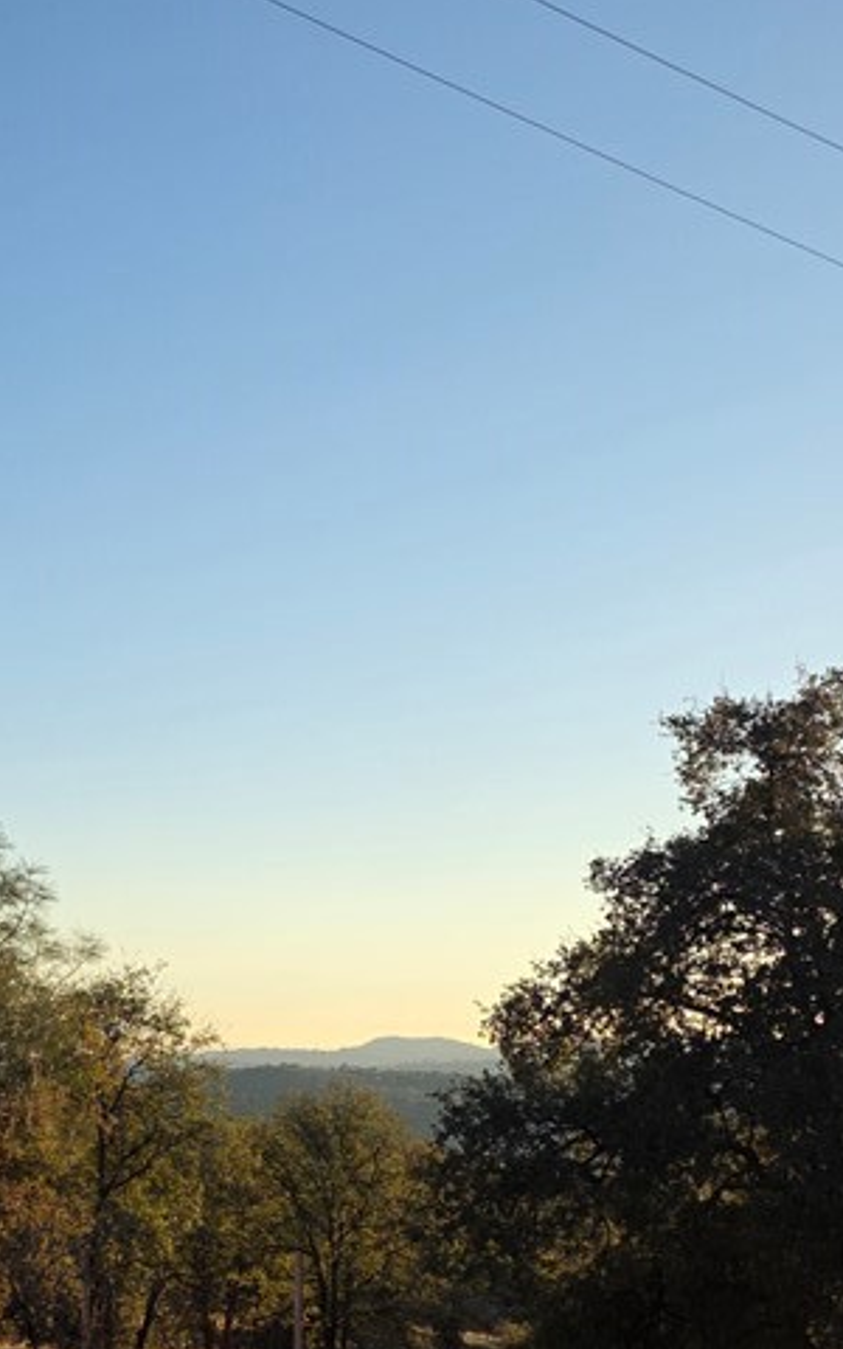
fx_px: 1911
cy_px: 925
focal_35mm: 52
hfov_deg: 24.0
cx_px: 39
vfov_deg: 38.3
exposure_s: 1/2635
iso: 80
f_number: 1.7
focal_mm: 6.3
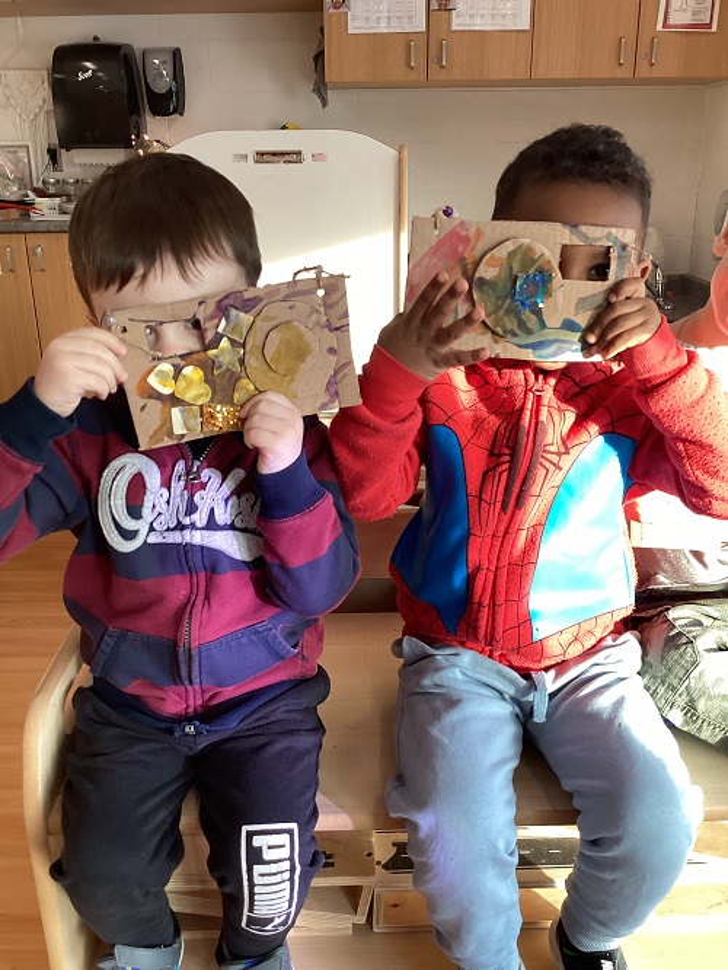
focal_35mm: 31
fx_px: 869
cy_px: 485
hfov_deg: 45.5
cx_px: 364
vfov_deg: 58.3
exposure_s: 1/60
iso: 80
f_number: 2.4
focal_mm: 3.3
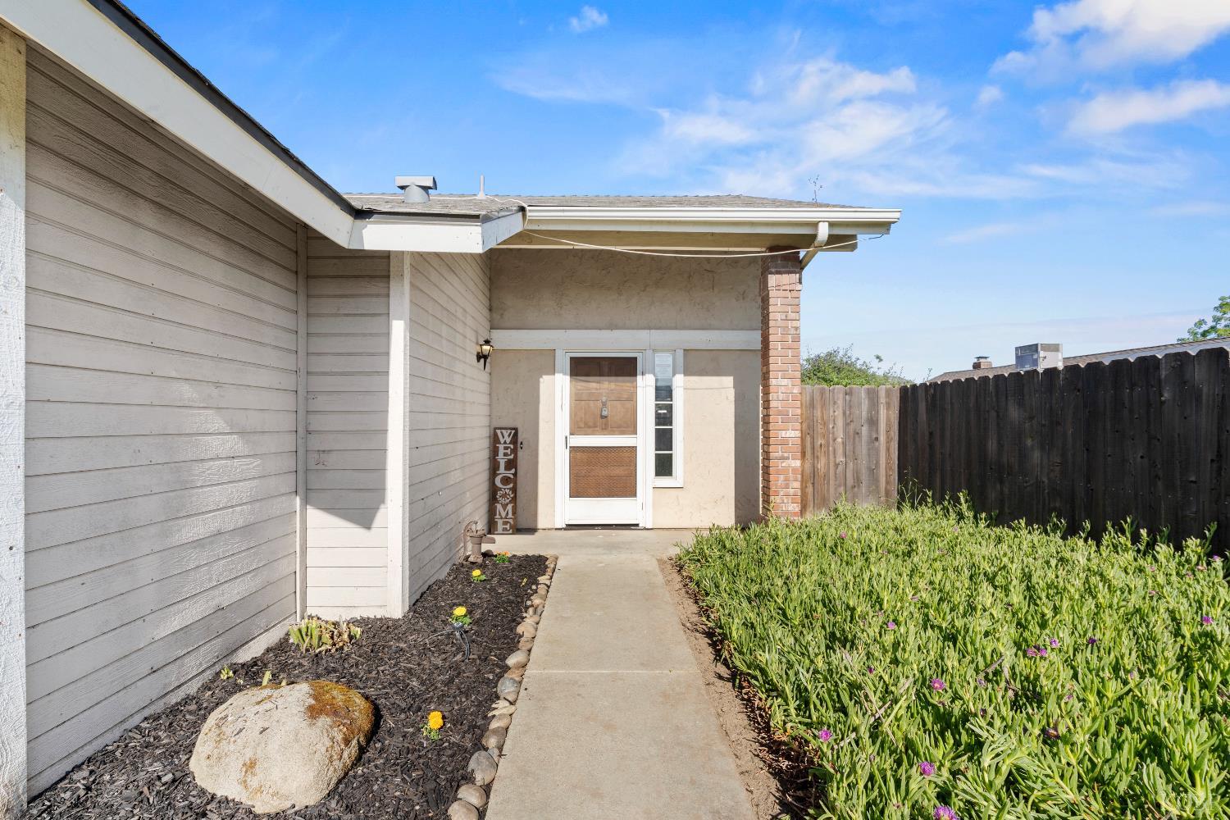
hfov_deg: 96.7
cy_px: 410
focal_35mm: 16
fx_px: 547
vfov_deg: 73.7
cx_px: 615
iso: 125
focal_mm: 16
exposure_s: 1/25
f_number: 10
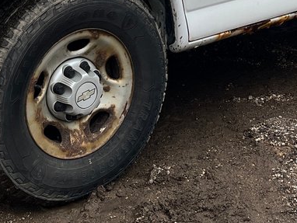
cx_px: 185
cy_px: -177
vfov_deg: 13.0
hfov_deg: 19.0
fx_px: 884
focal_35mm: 103
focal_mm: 5.1
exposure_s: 1/2755
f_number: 1.6
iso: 50
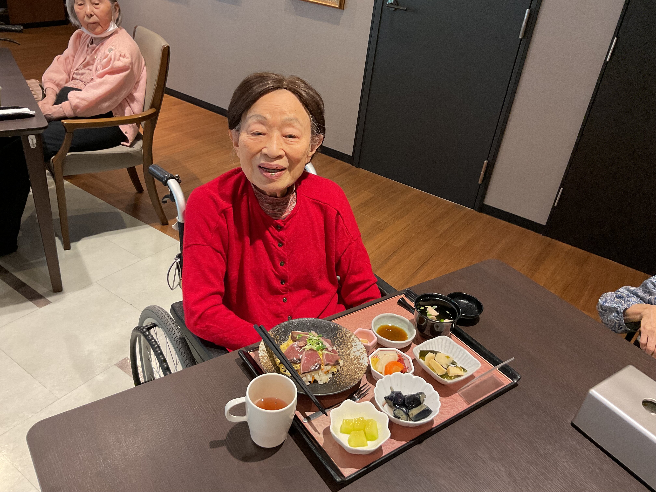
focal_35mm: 29
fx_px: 550
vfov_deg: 48.2
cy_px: 246
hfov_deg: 61.7
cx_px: 328
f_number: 1.8
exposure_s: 1/60
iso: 100
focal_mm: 3
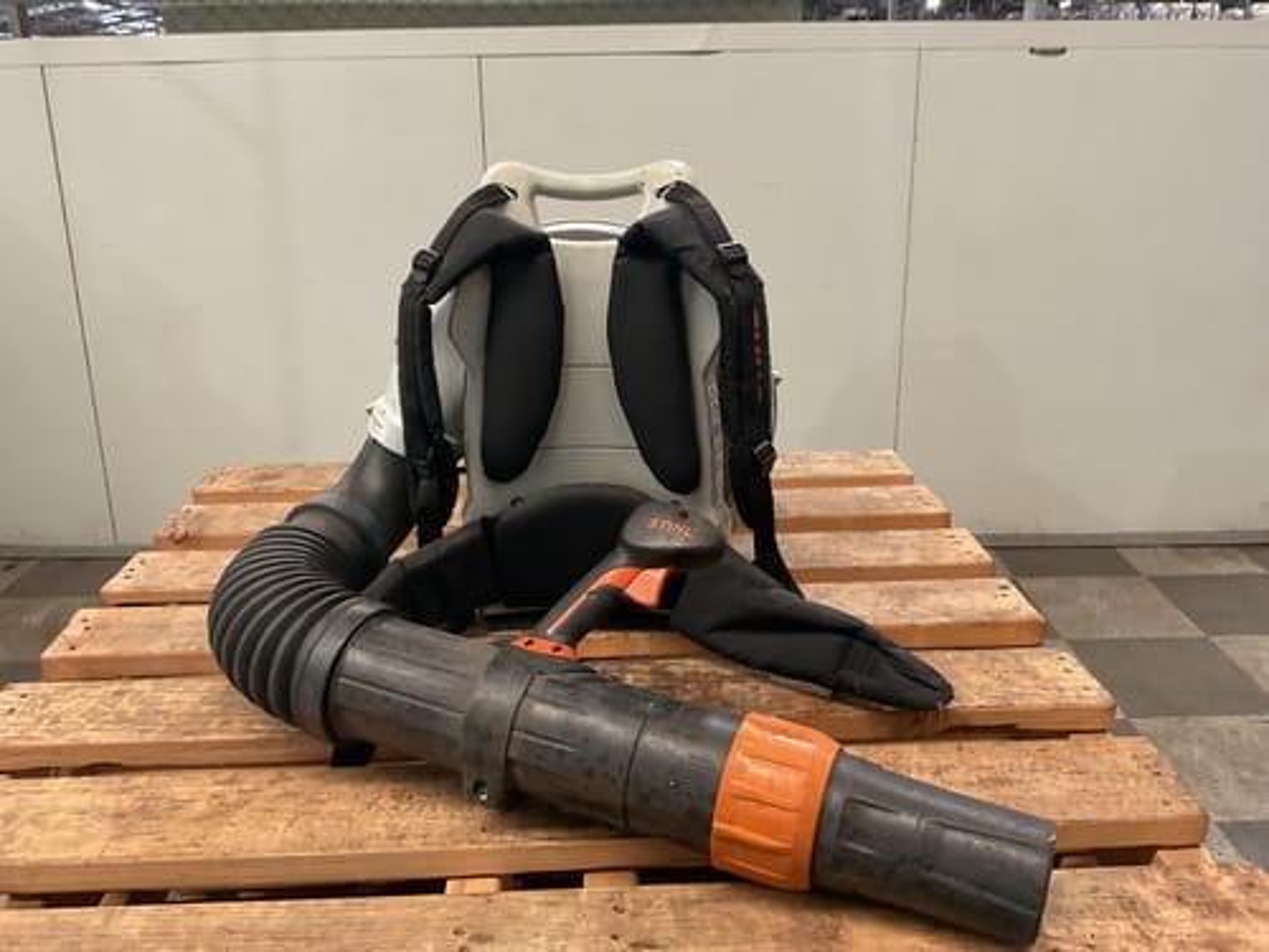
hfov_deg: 61.7
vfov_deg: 48.2
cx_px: 634
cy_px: 476
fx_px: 1063
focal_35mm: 29
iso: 160
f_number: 1.8
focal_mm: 3
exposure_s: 1/50
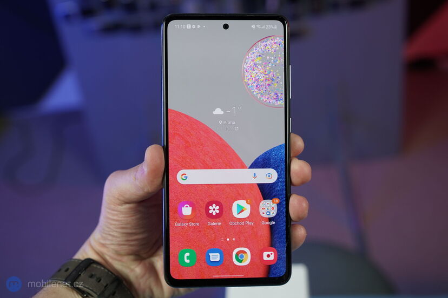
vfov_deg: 27.0
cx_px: 224
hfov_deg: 39.6
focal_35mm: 50
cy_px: 149
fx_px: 622
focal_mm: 50
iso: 640
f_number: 5
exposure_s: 1/125
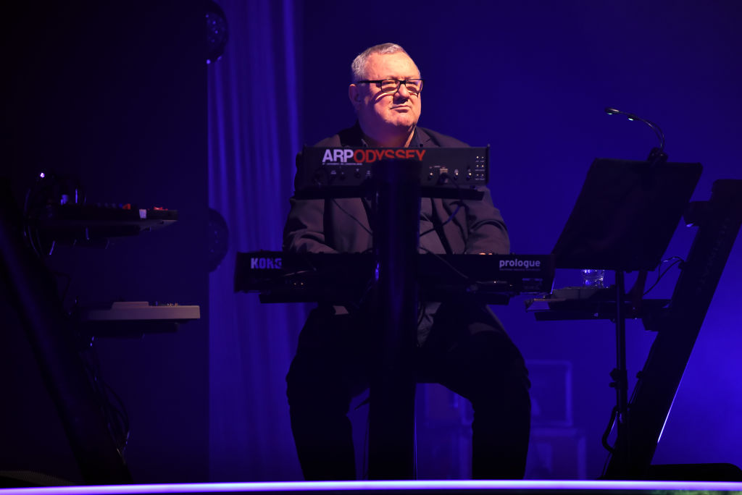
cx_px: 371
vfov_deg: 6.9
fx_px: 4124
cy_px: 248
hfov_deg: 10.3
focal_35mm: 200
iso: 1250
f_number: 4.5
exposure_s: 1/320
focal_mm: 200
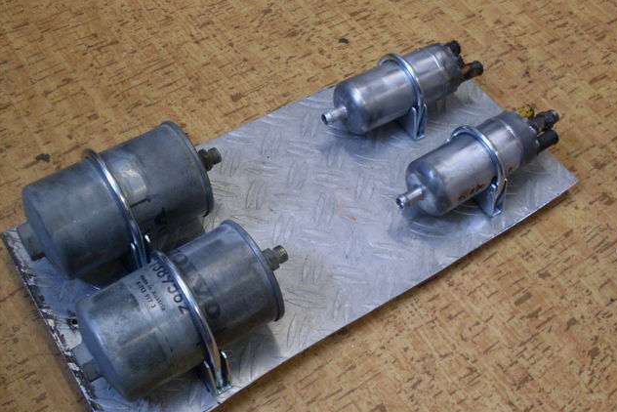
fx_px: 686
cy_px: 232
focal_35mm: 40
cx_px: 310
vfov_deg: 33.4
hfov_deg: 48.4
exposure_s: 1/30
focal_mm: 6.3
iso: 200
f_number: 2.8
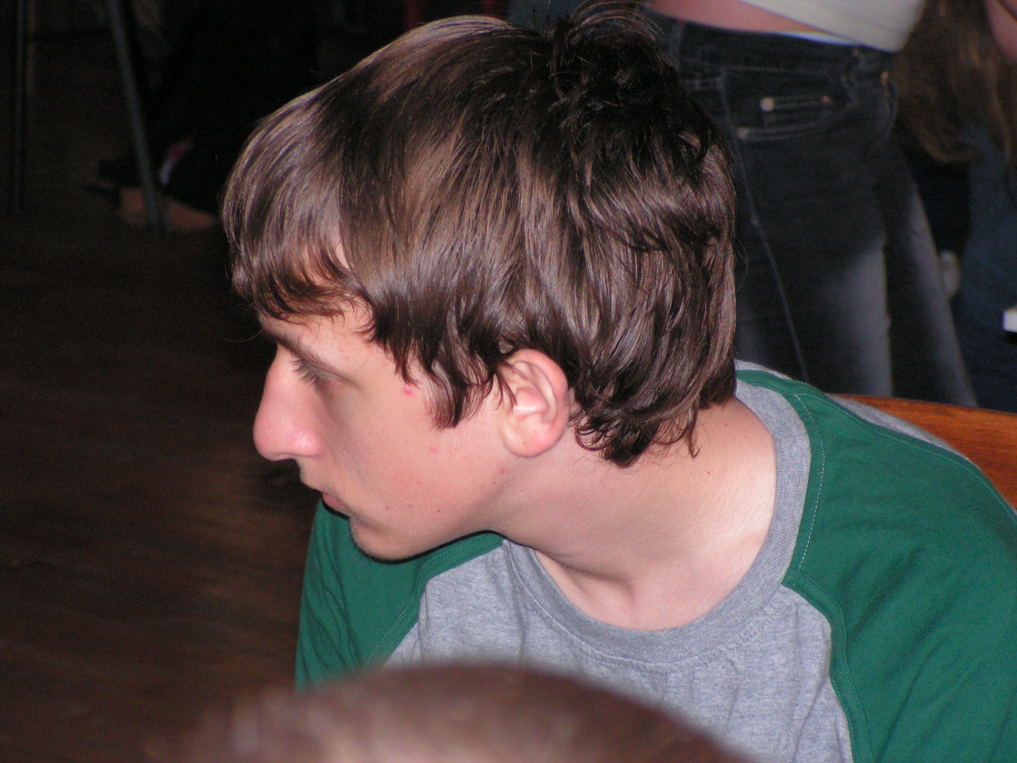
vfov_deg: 10.3
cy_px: 382
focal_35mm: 144
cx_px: 508
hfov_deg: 13.7
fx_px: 4231
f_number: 3.4
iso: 200
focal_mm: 24
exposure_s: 1/160
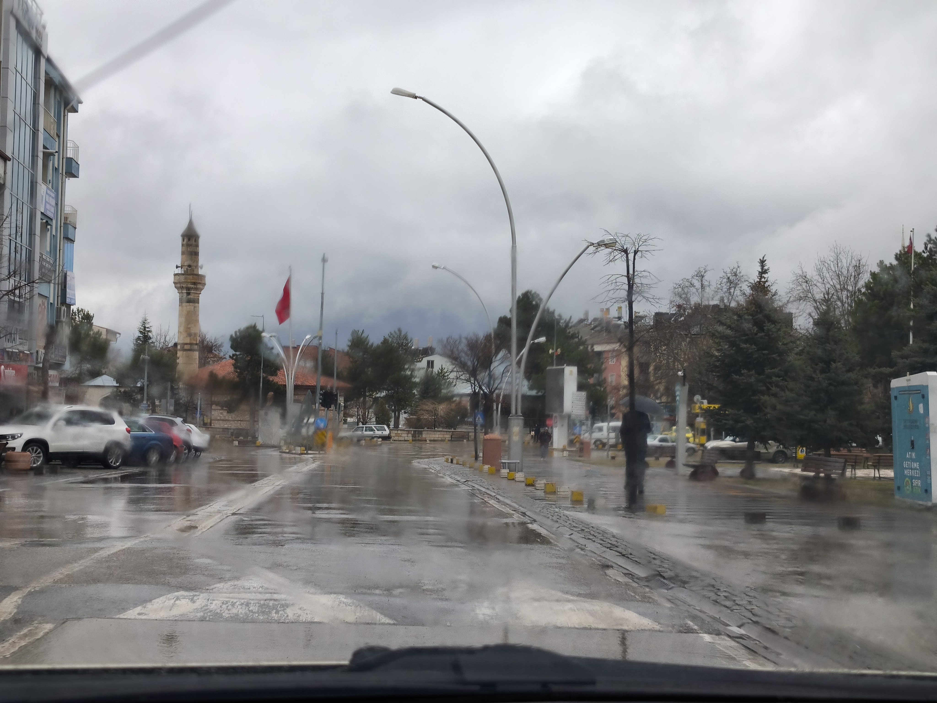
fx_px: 1245
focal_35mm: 46
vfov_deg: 31.5
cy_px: 352
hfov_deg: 41.2
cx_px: 468
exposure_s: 1/247
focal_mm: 6.57
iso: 50
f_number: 1.6
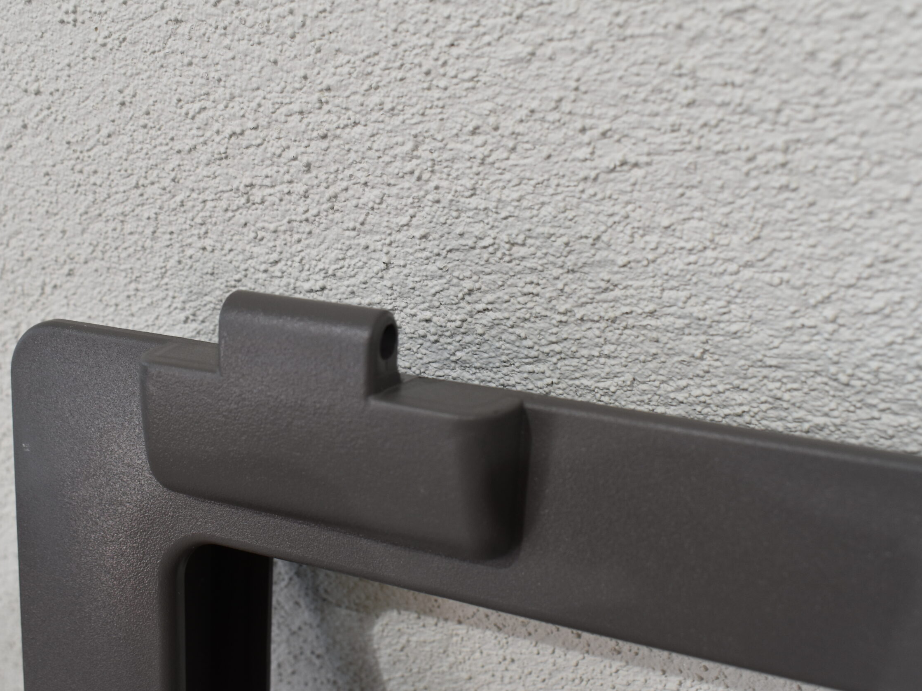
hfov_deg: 42.5
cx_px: 439
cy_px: 342
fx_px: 1186
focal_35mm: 45
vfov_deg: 32.5
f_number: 8
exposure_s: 1/60
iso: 400
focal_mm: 27
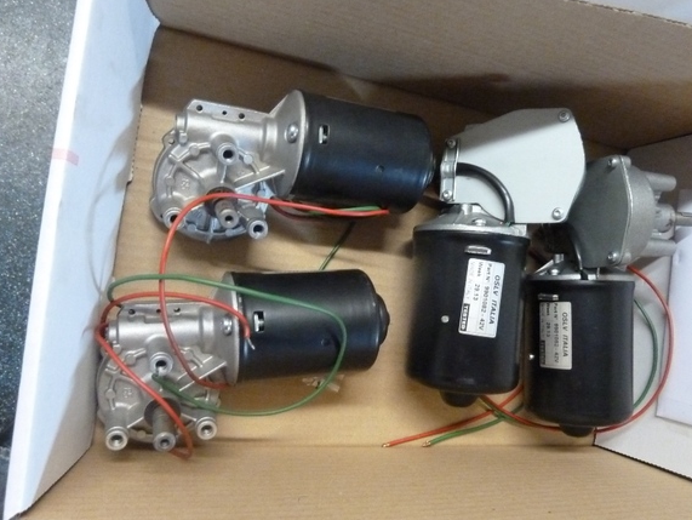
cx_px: 371
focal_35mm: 28
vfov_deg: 49.8
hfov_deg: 63.3
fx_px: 560
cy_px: 269
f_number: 3.3
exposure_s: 1/15
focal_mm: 4.1
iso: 800
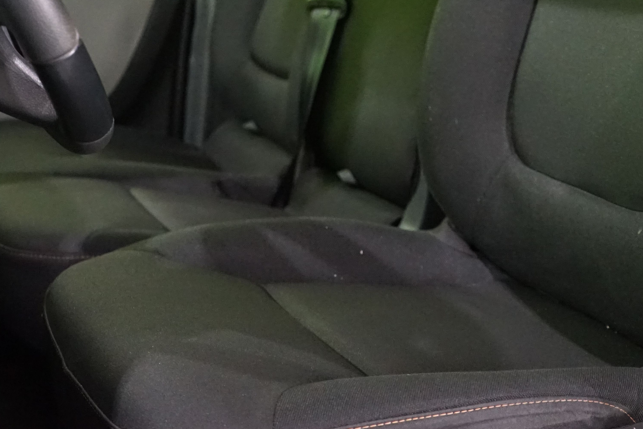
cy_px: 22
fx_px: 1286
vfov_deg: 18.5
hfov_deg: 27.9
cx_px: 435
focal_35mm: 72
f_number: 4
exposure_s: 1/40
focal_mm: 36
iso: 6400
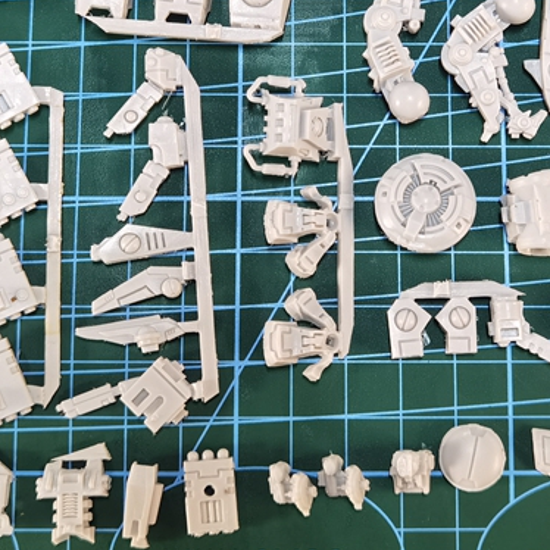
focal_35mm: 68
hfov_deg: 25.3
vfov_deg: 25.0
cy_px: 131
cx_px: 332
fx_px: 1222
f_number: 1.9
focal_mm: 6.71
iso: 400
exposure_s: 1/50
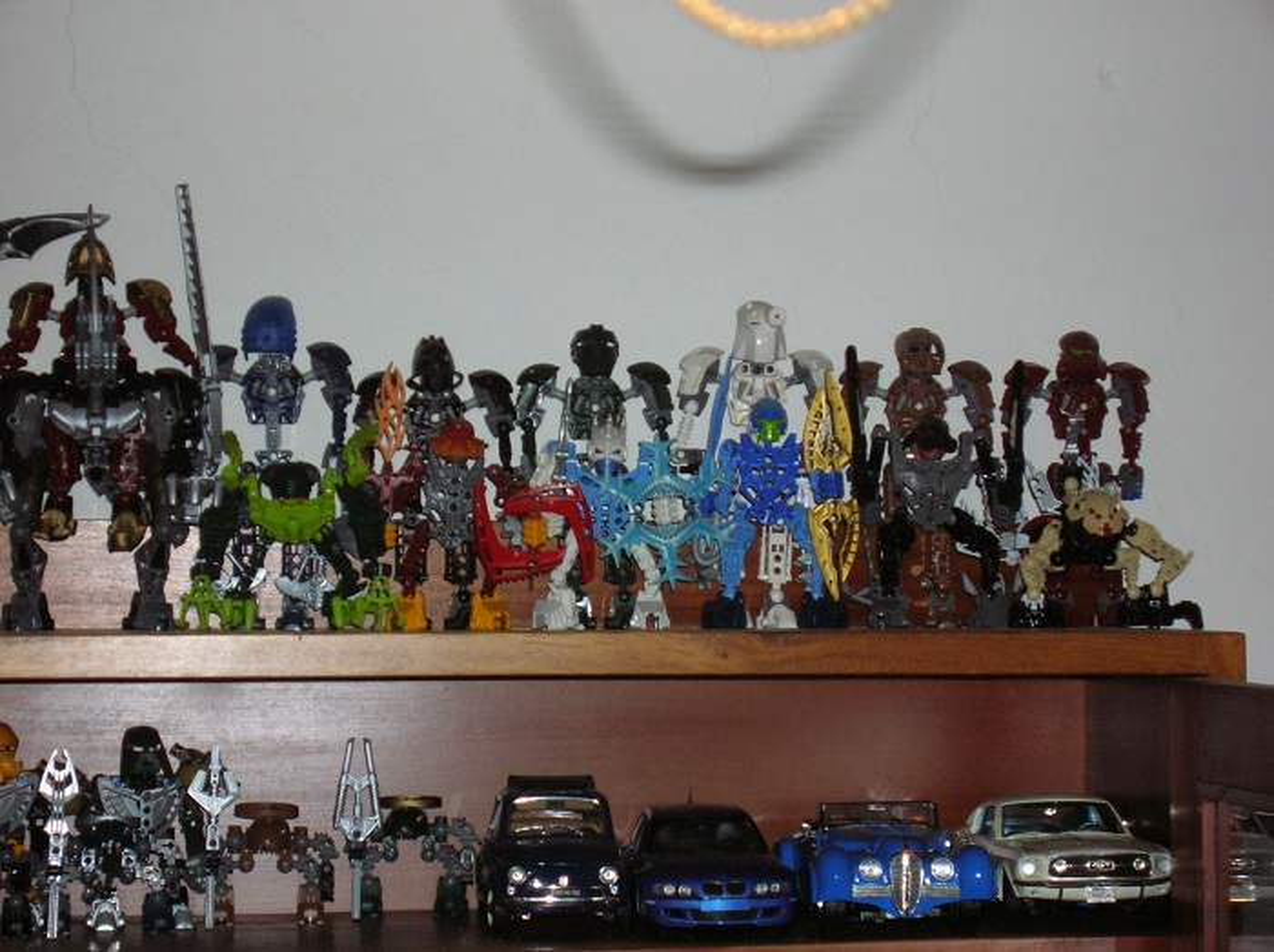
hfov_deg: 19.3
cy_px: 476
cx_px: 637
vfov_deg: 14.5
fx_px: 3749
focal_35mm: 102
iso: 130
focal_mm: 17.1
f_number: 4.9
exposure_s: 1/60.1
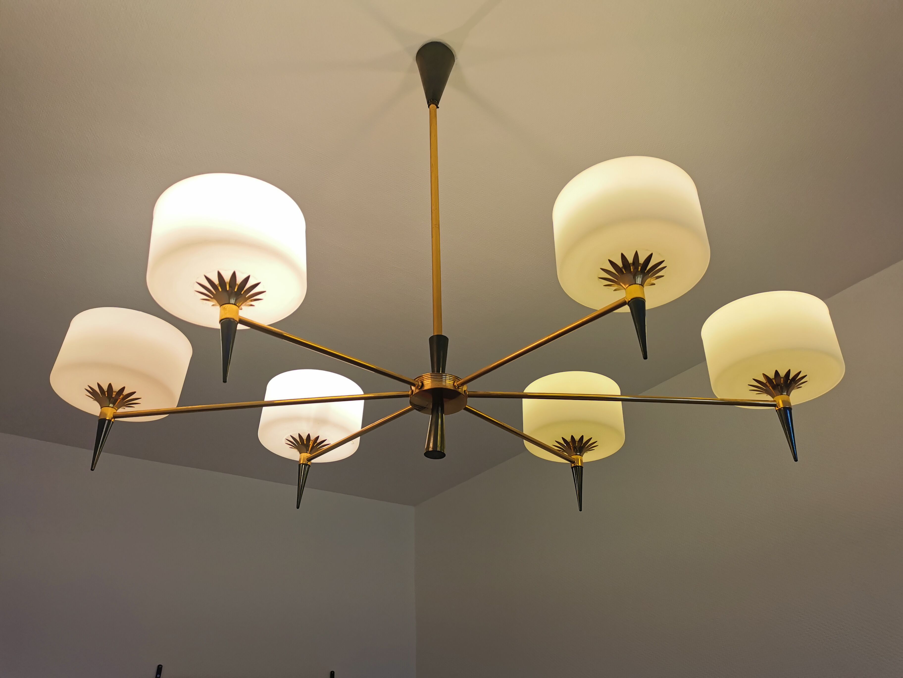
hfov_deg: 65.3
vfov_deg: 51.4
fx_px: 704
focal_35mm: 27
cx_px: 452
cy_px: 339
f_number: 1.8
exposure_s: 1/100
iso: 50
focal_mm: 5.58
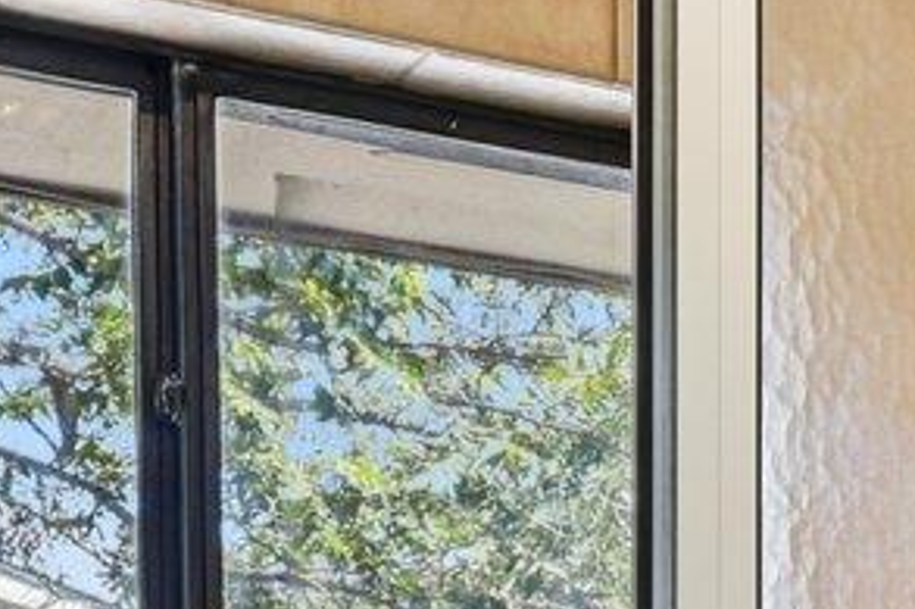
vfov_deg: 10.7
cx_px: 1283
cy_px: 1115
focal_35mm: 119
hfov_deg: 16.1
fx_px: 3023
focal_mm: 17
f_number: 8
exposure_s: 1/8
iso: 220
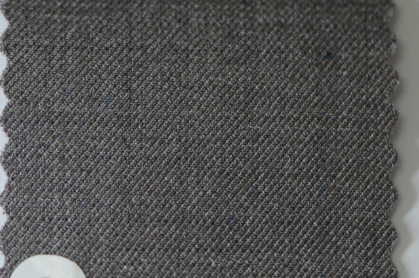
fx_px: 2416
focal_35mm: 208
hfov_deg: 9.9
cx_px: 184
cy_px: 162
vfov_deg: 6.6
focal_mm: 90
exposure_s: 1/125
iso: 800
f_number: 3.8
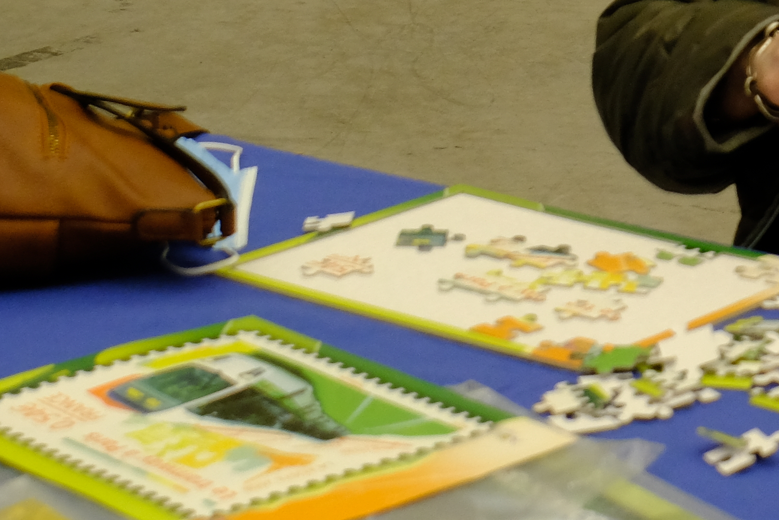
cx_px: 1228
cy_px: 41
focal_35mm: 182
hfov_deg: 10.8
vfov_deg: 7.5
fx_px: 3938
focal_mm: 32.6
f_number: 6.4
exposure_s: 1/38
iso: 1250
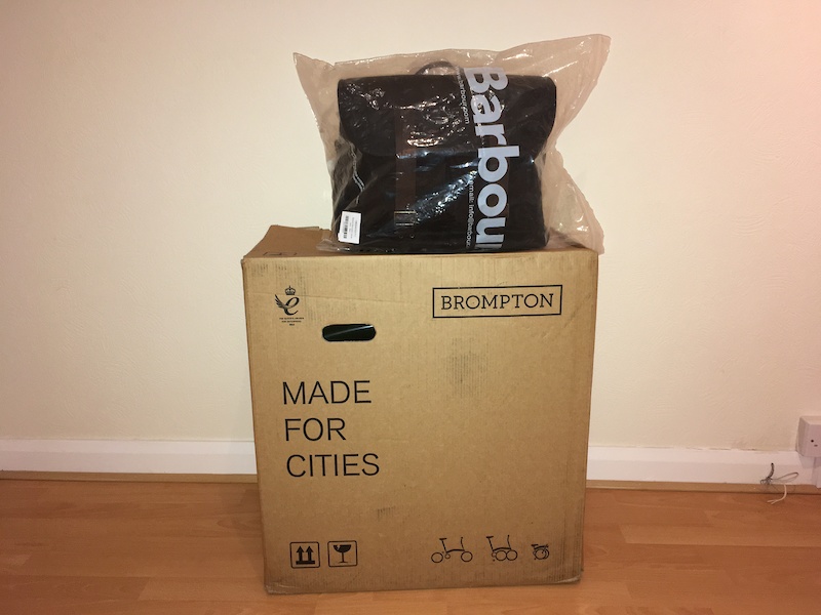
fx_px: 688
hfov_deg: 61.7
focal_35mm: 29
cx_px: 410
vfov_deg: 48.2
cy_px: 308
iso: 80
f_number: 2.2
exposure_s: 1/17
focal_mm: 4.15
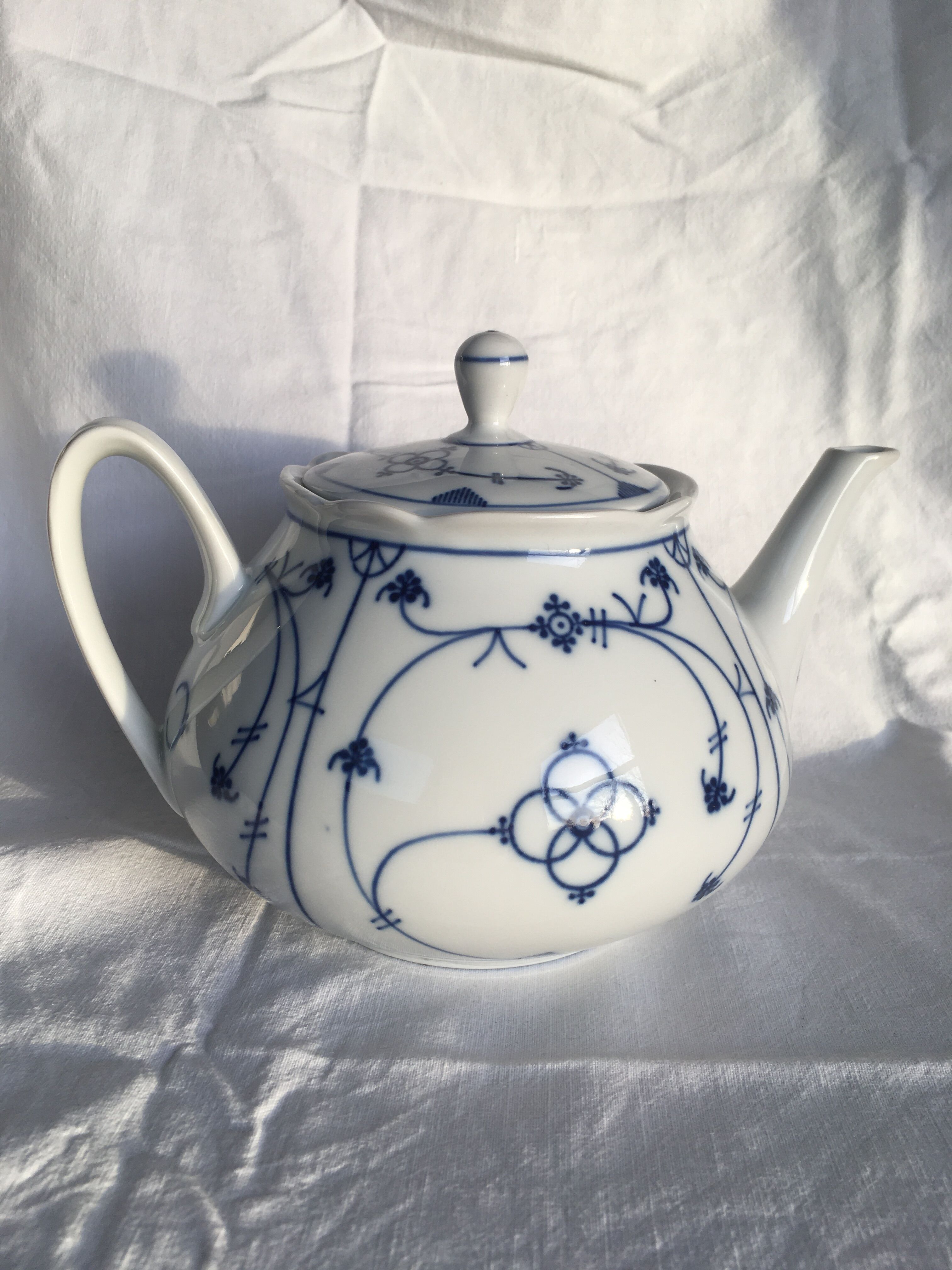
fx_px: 1063
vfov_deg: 61.7
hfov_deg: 48.2
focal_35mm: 29
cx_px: 476
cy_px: 635
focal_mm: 4.15
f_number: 2.2
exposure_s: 1/163
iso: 25
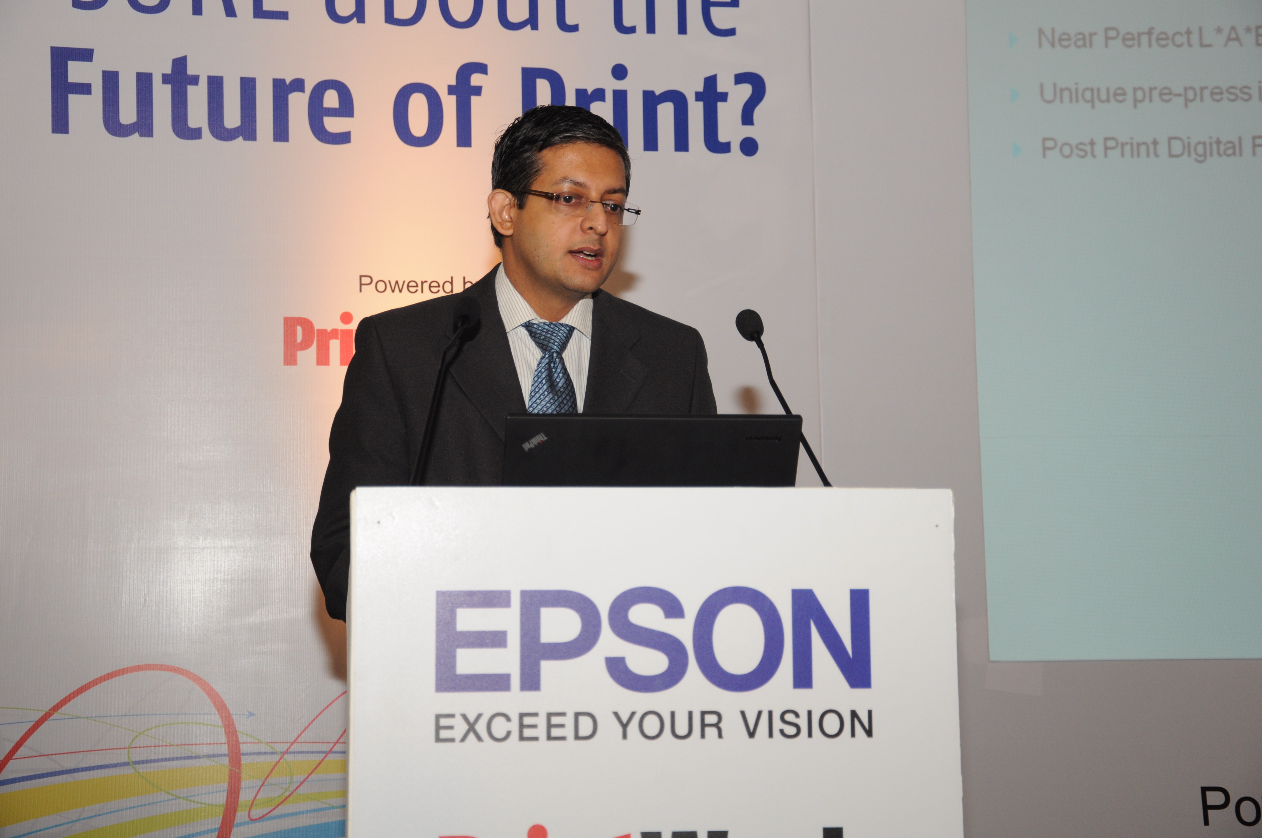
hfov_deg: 29.9
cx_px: 631
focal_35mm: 68
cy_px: 419
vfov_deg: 20.1
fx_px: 2363
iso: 500
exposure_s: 1/125
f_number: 4.8
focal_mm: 45
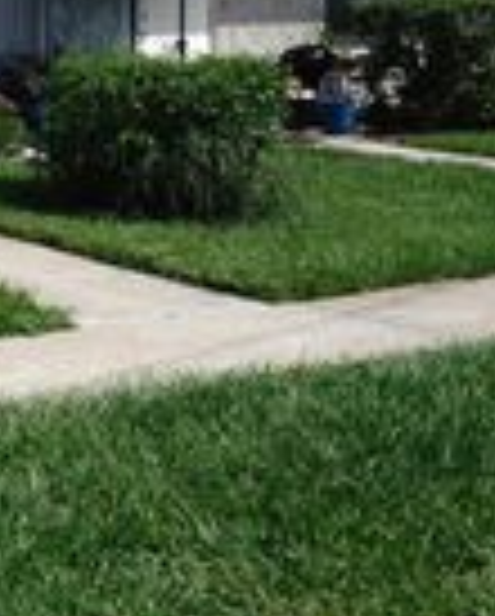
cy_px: -7
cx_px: -414
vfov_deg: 22.3
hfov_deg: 15.8
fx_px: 1498
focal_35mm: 82
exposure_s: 1/320
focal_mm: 16
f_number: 7.1
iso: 100
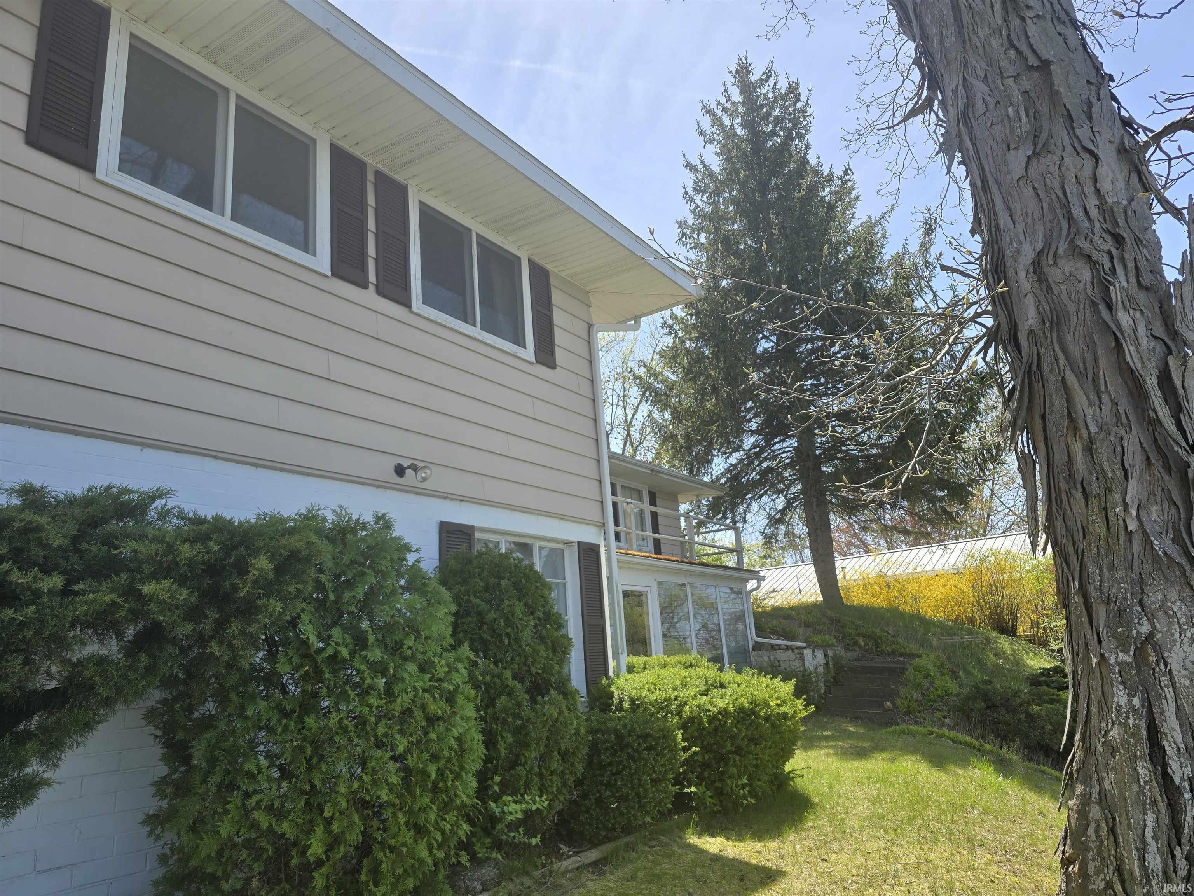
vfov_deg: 58.9
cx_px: 597
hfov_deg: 73.9
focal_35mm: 23
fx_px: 793
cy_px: 448
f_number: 1.7
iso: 12
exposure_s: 1/525
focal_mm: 6.3
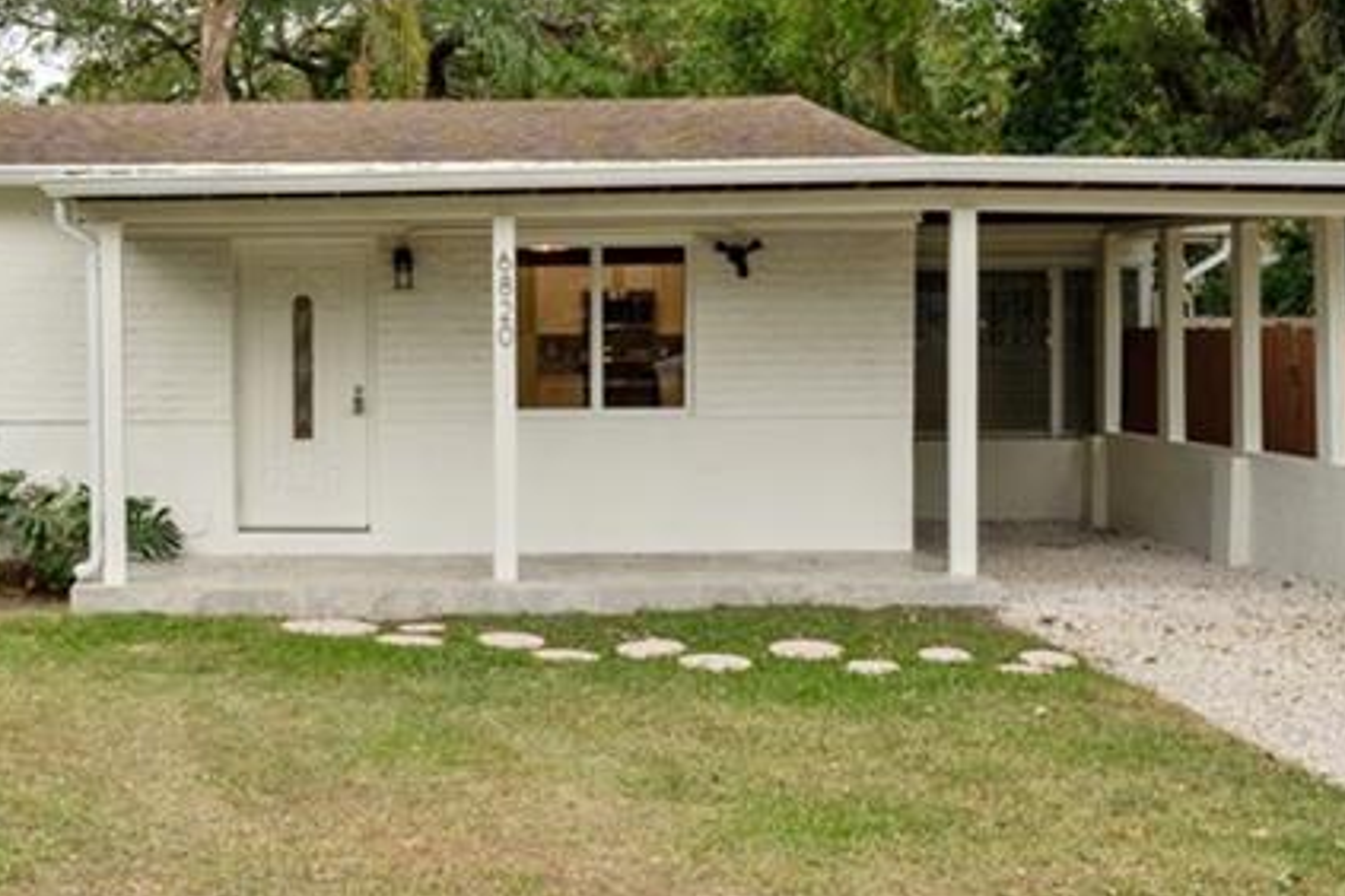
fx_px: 1980
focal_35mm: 53
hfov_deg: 36.4
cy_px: 334
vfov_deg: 25.4
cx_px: 289
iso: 400
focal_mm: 14
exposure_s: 1/80
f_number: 9
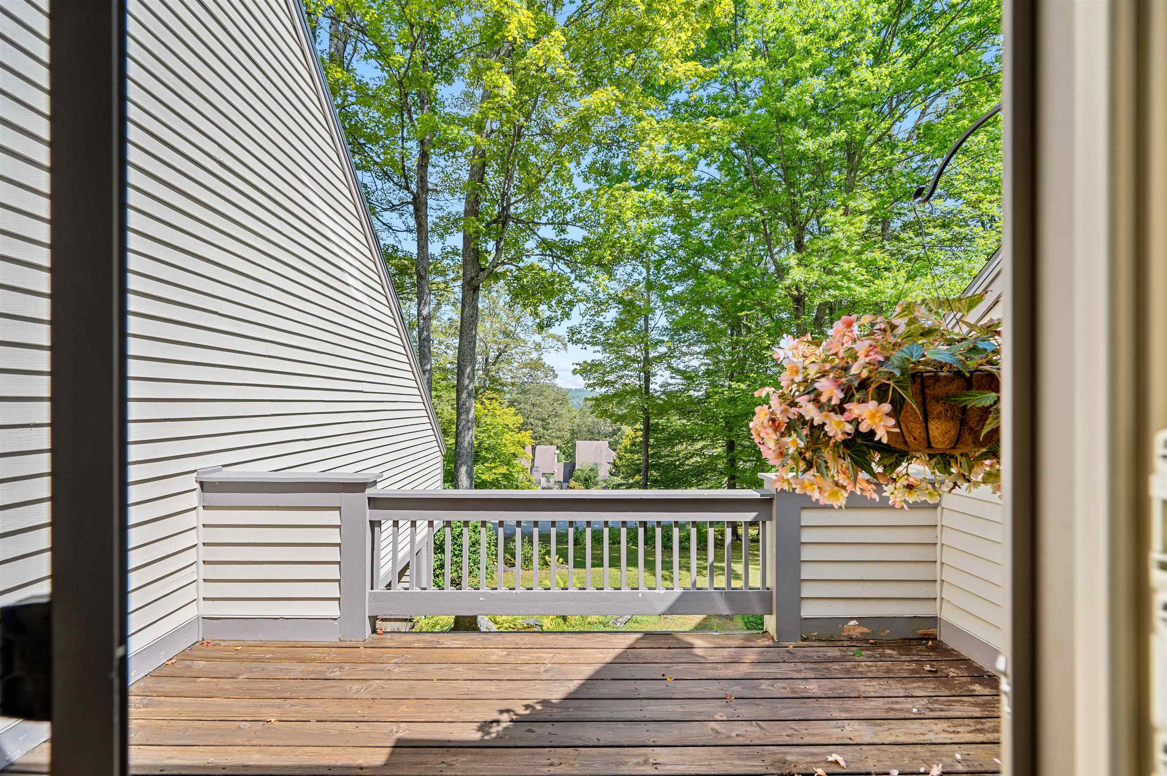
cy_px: 388
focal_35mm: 14
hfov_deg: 104.3
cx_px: 584
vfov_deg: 81.1
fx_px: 453
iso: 100
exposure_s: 1/50
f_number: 5.6
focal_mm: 14
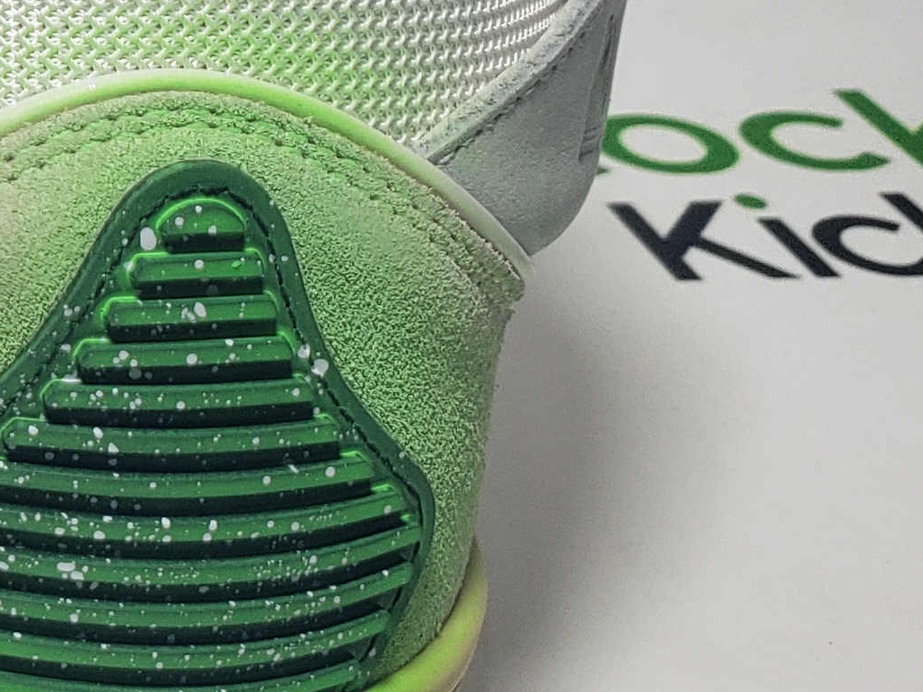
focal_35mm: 102
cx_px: -723
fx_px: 2720
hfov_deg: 16.3
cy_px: -87
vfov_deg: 14.2
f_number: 1.5
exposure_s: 1/529
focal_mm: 4.3
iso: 50
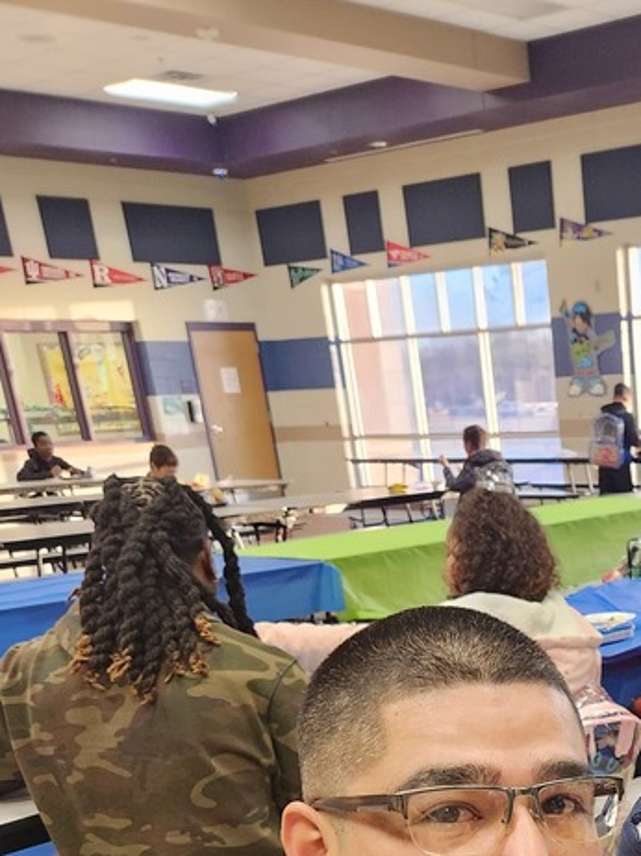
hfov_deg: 26.5
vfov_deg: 32.9
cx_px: 687
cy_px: 941
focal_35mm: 51
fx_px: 1260
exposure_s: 1/120
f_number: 1.8
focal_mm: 5.4
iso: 800
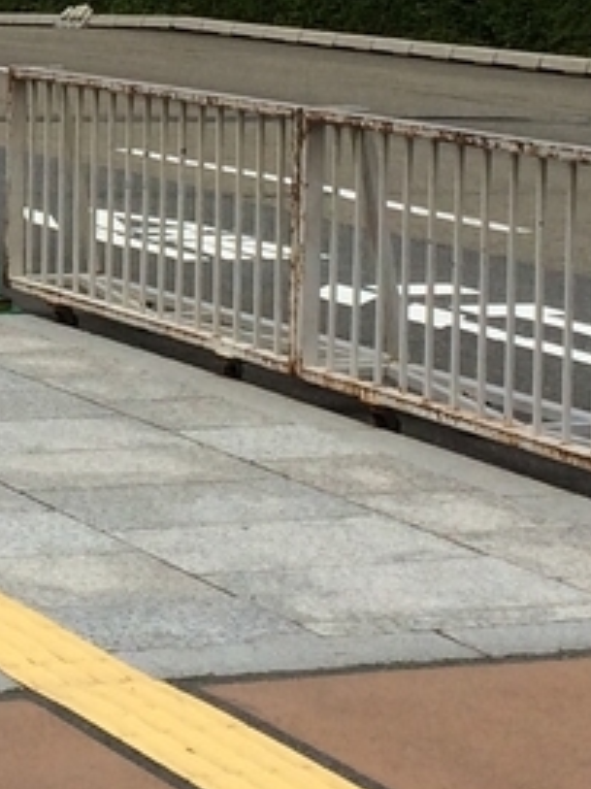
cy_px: -38
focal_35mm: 133
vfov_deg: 14.5
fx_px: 3030
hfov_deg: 10.7
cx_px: -303
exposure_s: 1/3425
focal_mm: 4.12
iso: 40
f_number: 2.2
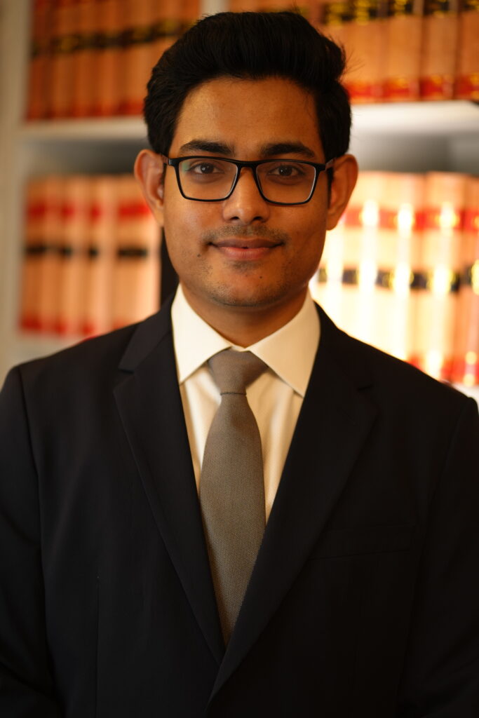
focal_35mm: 85
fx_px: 1696
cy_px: 359
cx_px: 240
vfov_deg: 23.9
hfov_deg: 16.1
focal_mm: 85
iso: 400
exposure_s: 1/250
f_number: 1.8
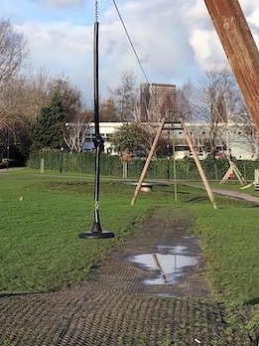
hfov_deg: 19.6
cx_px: 85
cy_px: 75
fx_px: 748
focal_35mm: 75
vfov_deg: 25.6
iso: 20
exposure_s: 1/1056
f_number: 1.8
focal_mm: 4
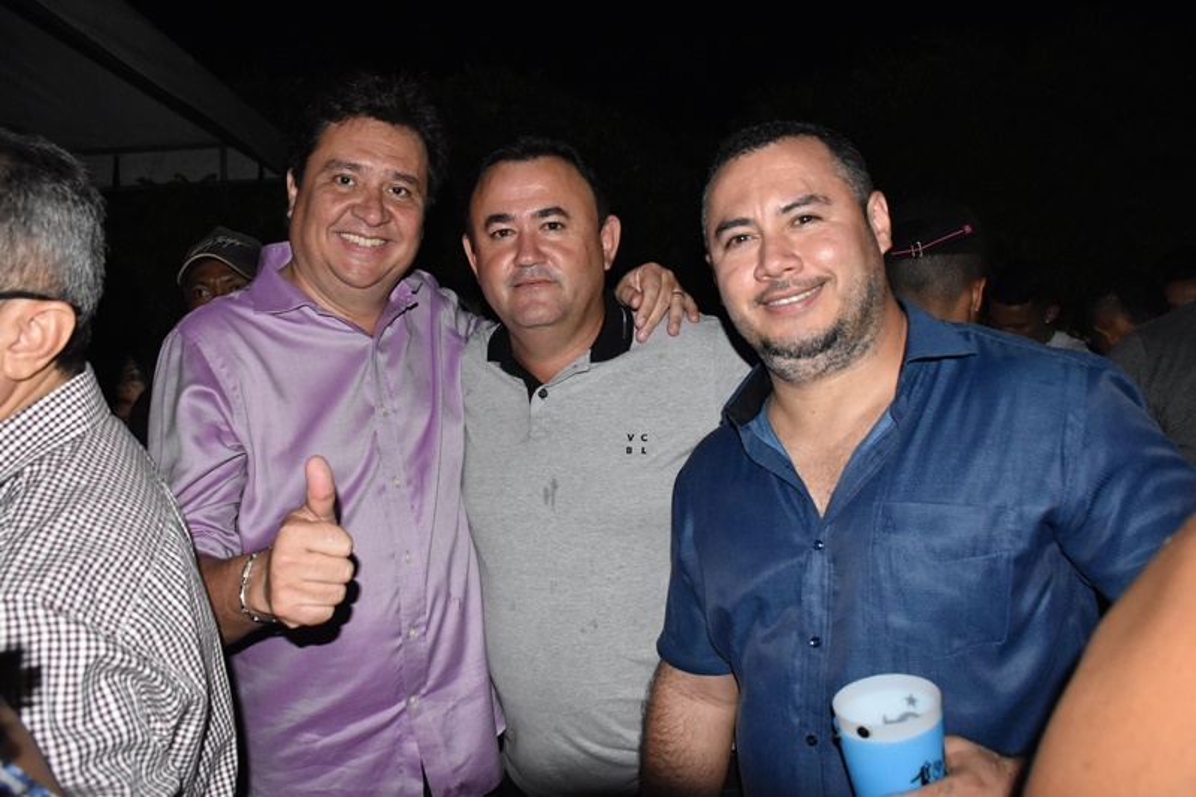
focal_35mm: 27
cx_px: 598
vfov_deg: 47.9
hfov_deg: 67.4
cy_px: 398
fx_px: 897
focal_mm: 18
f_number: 4.5
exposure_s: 1/200
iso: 2500
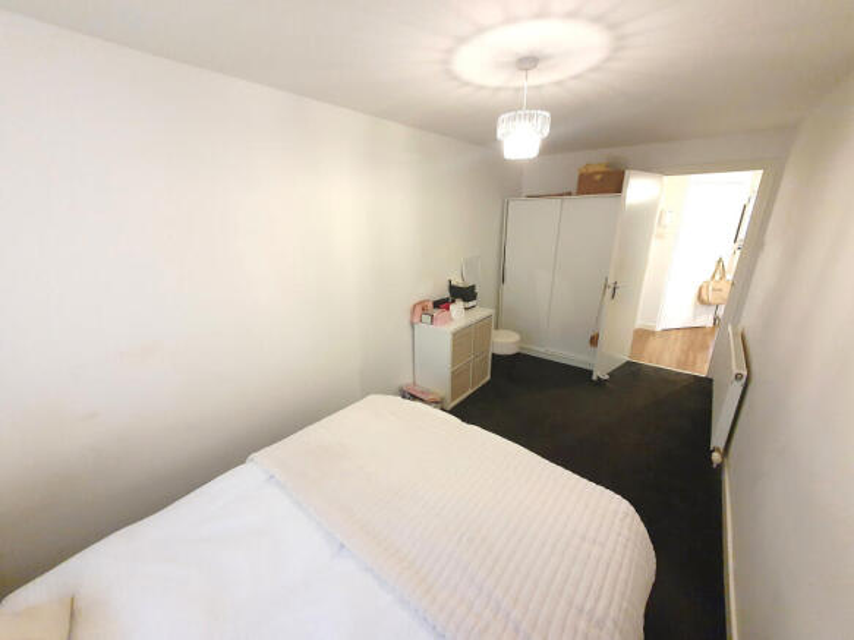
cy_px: 320
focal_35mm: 13
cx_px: 427
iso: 640
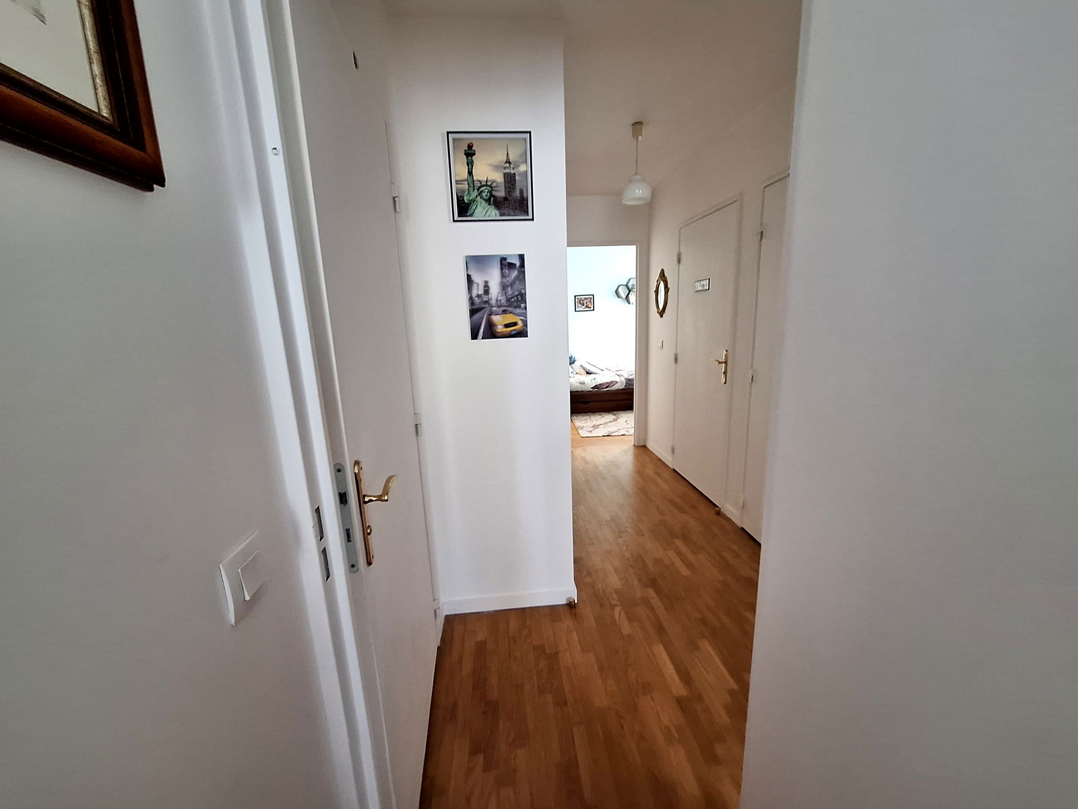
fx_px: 405
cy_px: 404
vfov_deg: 89.9
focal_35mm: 13
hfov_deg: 106.2
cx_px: 539
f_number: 2.2
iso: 160
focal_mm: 1.74
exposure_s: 1/25
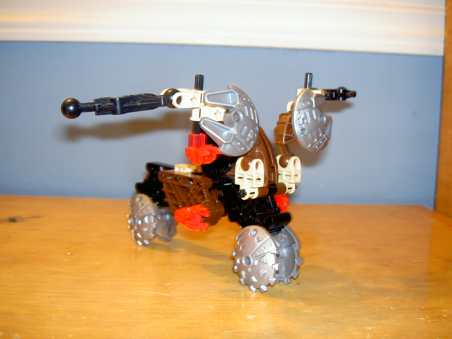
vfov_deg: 36.8
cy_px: 170
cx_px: 226
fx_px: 509
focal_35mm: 39
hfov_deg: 47.9
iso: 200
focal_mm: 8
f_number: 2.8
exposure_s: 1/8
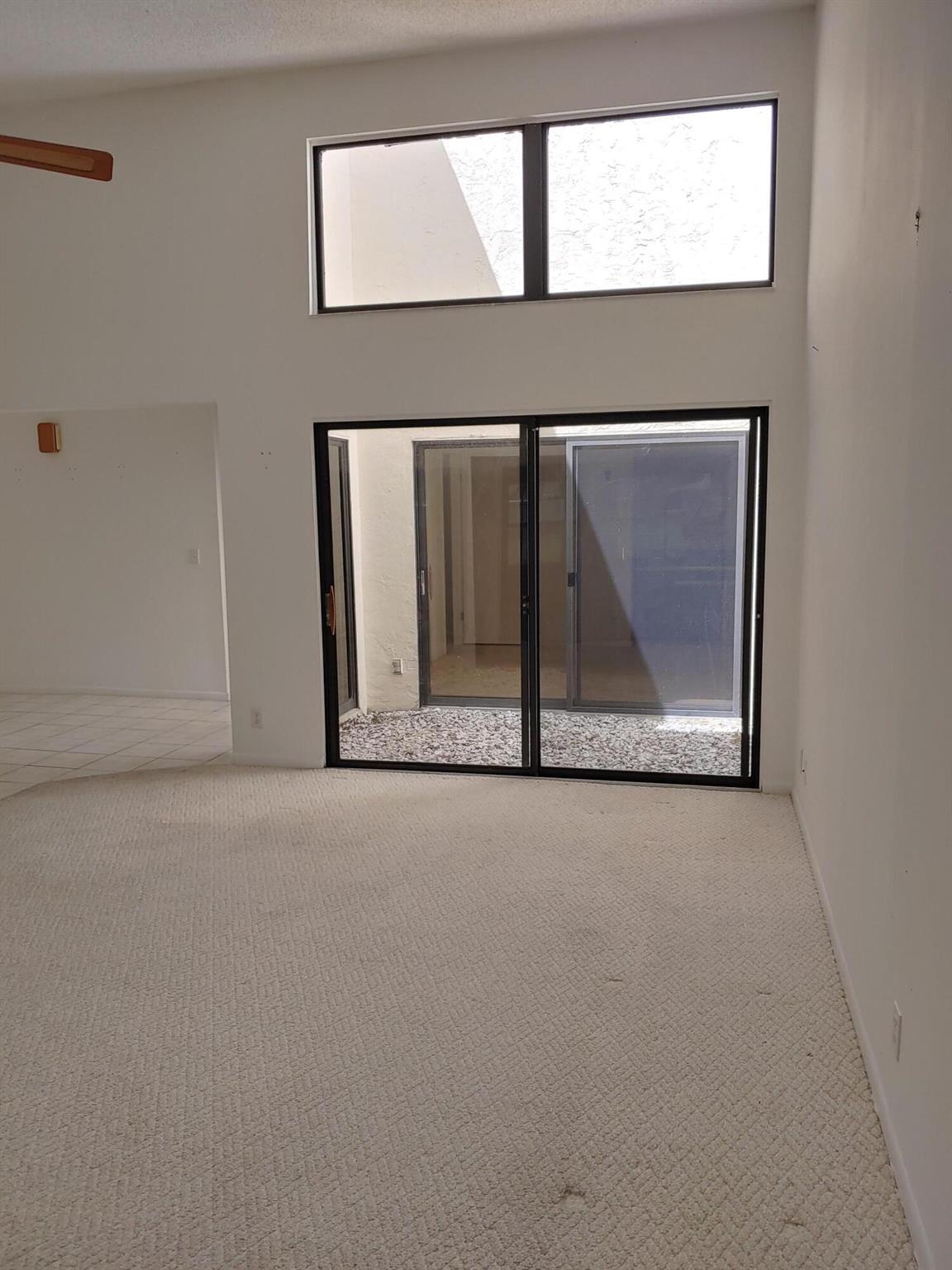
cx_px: 476
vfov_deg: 69.4
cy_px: 635
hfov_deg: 54.9
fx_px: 917
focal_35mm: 25
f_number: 1.5
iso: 50
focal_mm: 4.23
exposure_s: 1/571
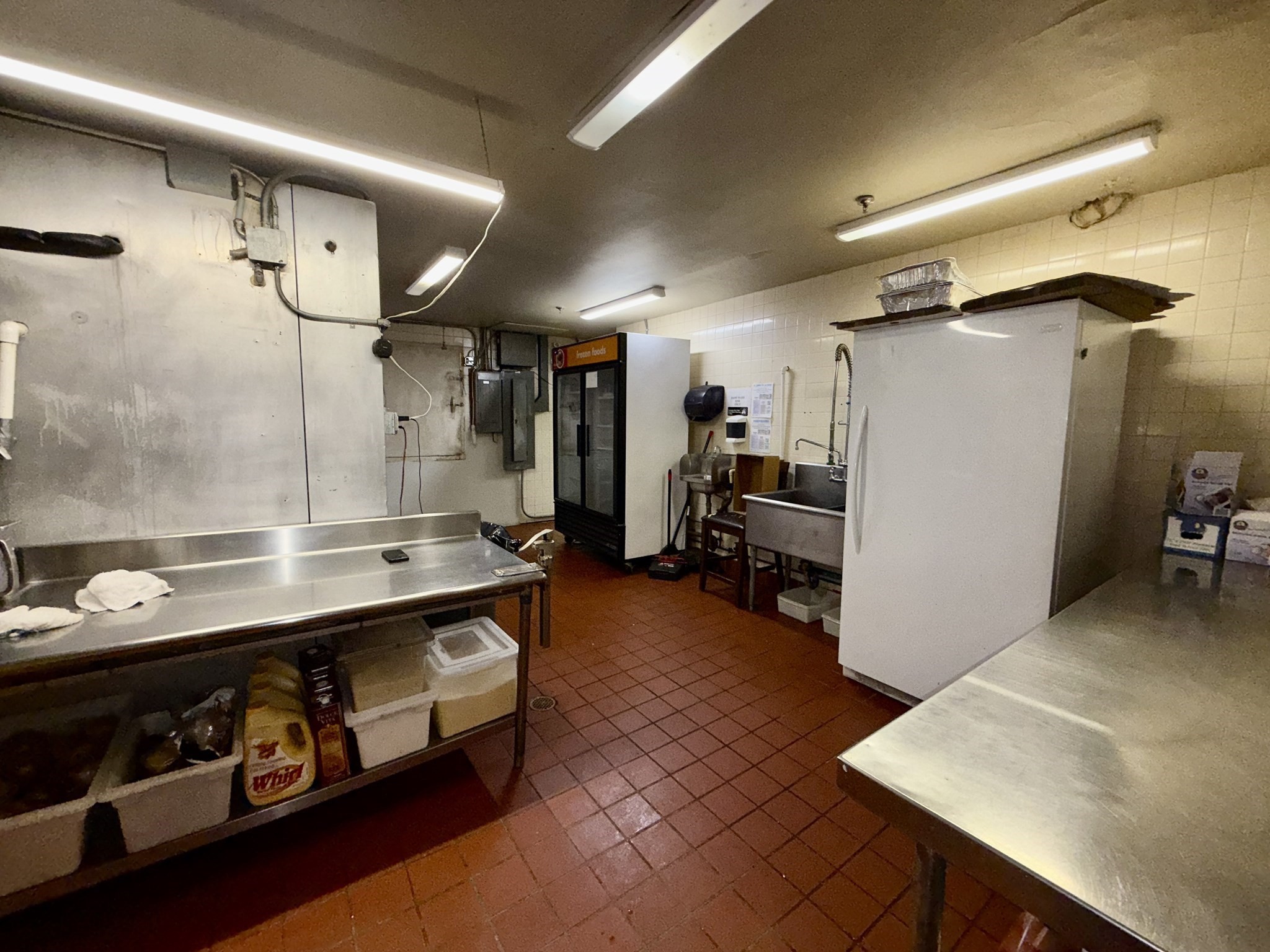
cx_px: 635
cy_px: 476
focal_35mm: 14
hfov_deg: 102.1
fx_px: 514
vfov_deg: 85.7
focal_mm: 2.22
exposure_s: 1/114
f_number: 2.2
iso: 80
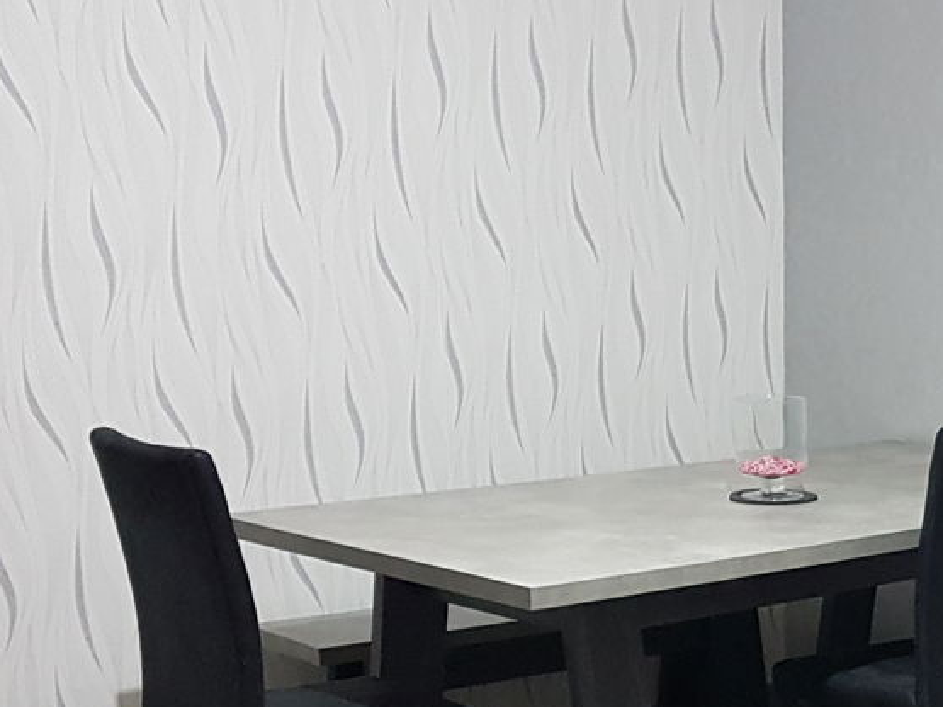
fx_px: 2043
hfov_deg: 25.3
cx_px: 827
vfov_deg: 19.2
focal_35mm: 75
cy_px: 678
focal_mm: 4.2
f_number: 1.7
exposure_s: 1/11
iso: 200
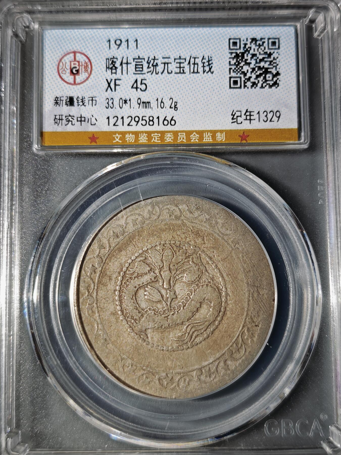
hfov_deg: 30.9
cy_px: 228
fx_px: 617
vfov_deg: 40.4
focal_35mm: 47
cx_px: 170
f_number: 1.63
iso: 50
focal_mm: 5.85
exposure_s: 1/105
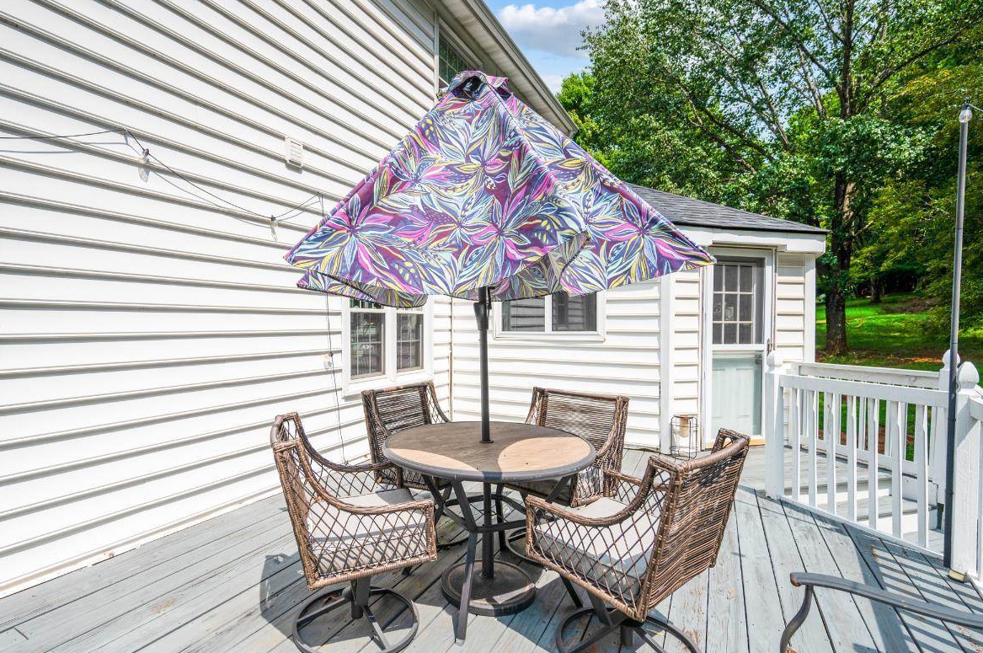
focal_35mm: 18
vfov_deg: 67.2
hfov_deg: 89.4
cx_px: 419
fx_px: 491
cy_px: 330
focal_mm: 14
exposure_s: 1/6400
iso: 640
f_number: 4
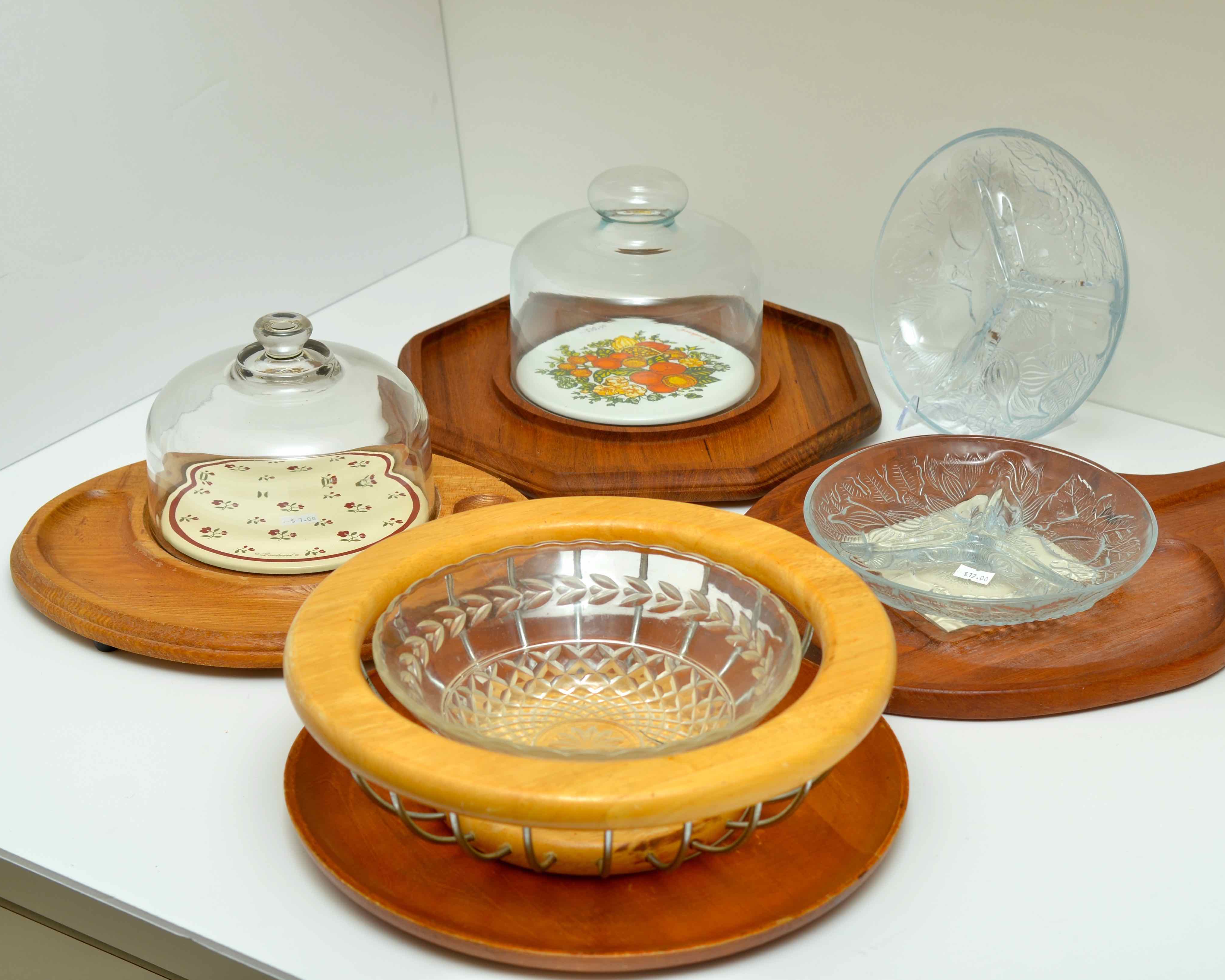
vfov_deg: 20.4
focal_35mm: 75
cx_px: 730
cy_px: 491
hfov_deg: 25.3
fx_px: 2719
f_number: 5.6
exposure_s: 1/250
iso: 100
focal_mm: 44
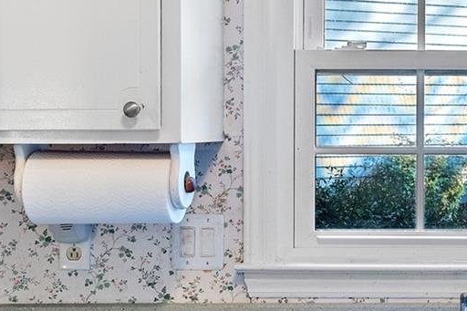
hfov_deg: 28.6
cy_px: 104
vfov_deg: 20.5
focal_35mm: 66
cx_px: 471
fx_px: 856
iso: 800
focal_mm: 16.5
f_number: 4
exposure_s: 1/1000
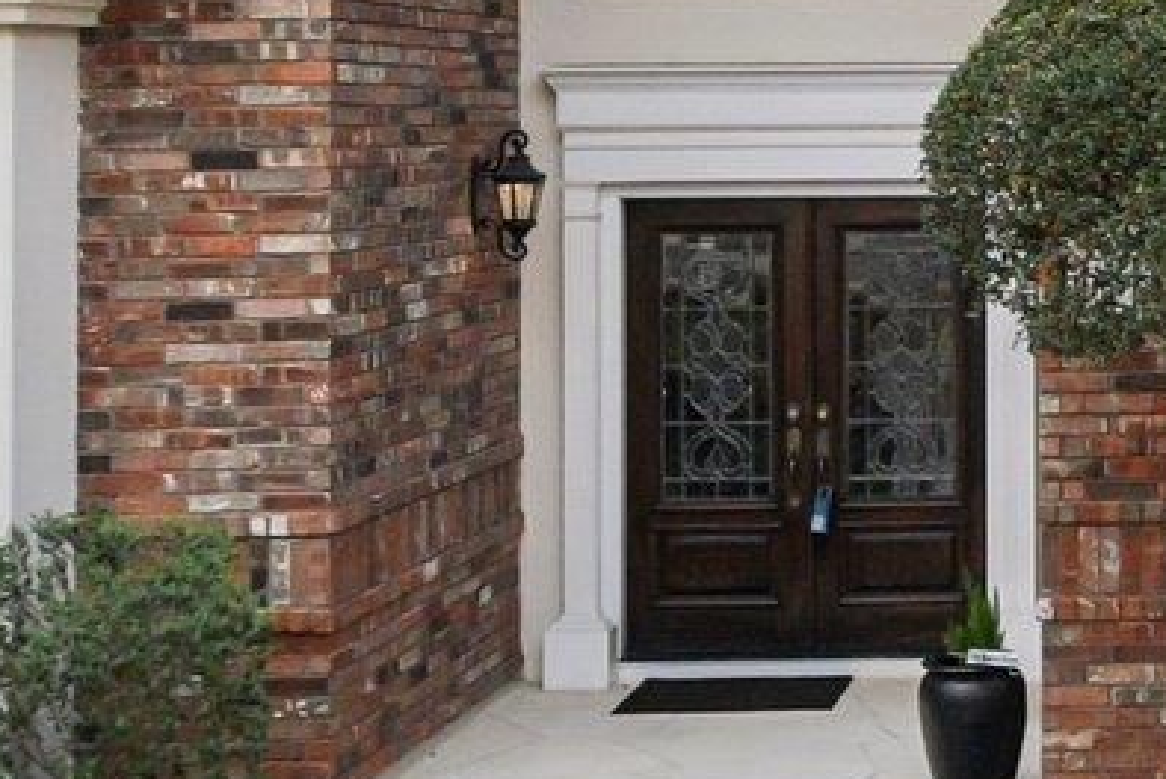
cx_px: 1489
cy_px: -381
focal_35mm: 78
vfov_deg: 16.1
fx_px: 2527
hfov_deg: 23.2
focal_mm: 10
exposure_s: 1/640
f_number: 8
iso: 400
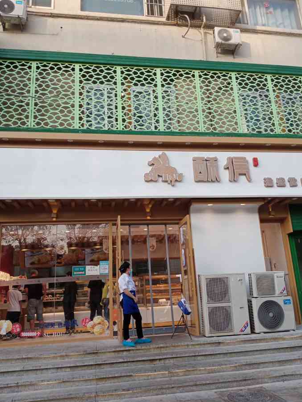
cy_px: 201
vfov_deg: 61.7
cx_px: 156
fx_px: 337
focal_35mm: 29
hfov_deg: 48.2
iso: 116
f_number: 1.8
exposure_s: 1/417
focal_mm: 4.05
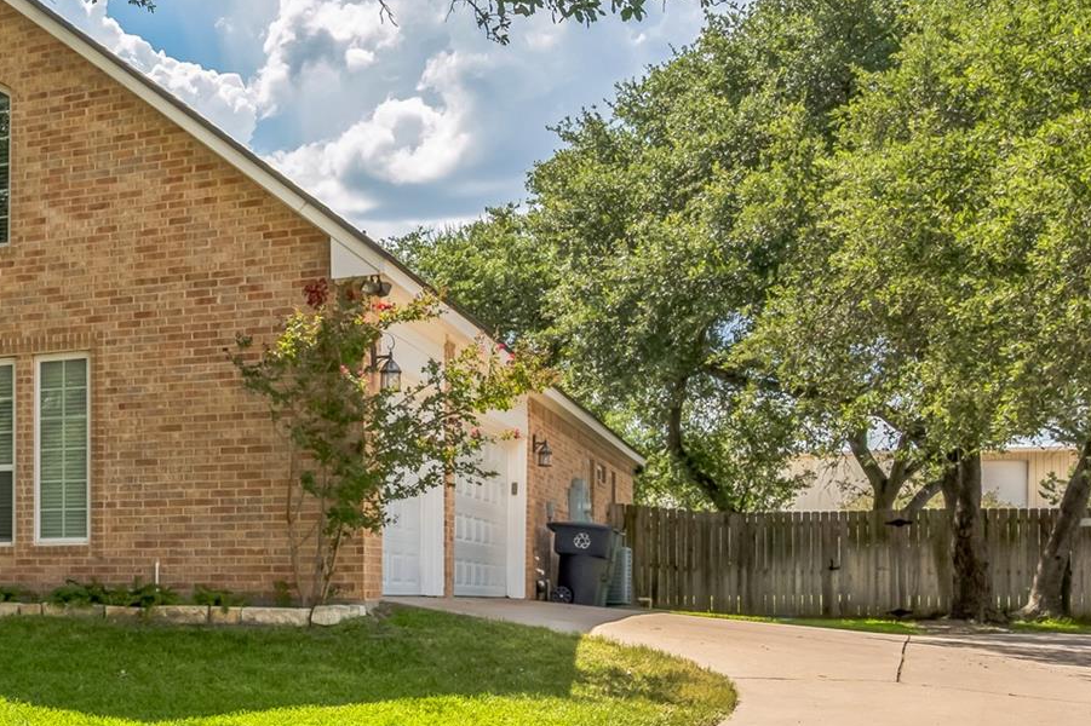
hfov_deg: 34.3
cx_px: -105
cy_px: 627
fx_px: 1515
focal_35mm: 50
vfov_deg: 26.2
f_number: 11
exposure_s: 1/125
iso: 100
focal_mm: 22
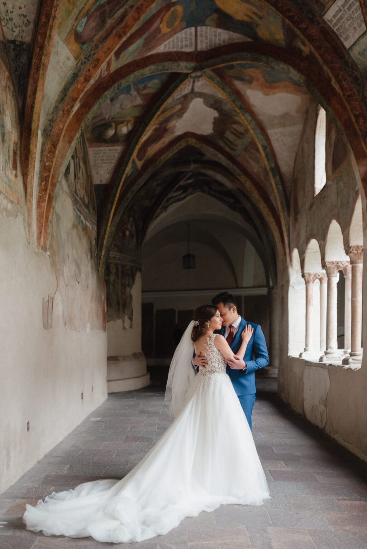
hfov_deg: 37.9
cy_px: 274
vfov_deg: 54.4
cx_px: 184
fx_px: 535
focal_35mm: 35
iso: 2000
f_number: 2.2
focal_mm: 35
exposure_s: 1/320
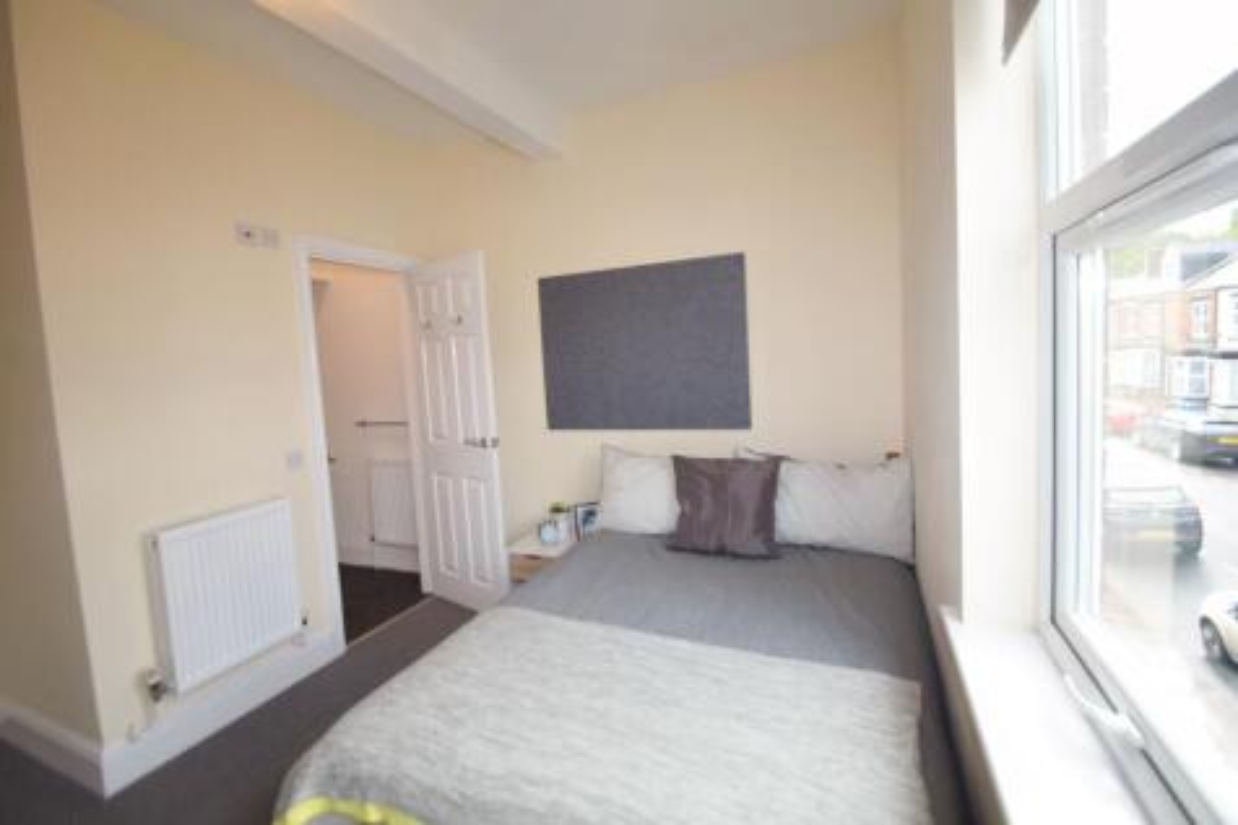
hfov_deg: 100.4
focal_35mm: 15
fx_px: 516
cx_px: 619
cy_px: 412
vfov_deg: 77.3
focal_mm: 10
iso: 400
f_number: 5.6
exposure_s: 1/100
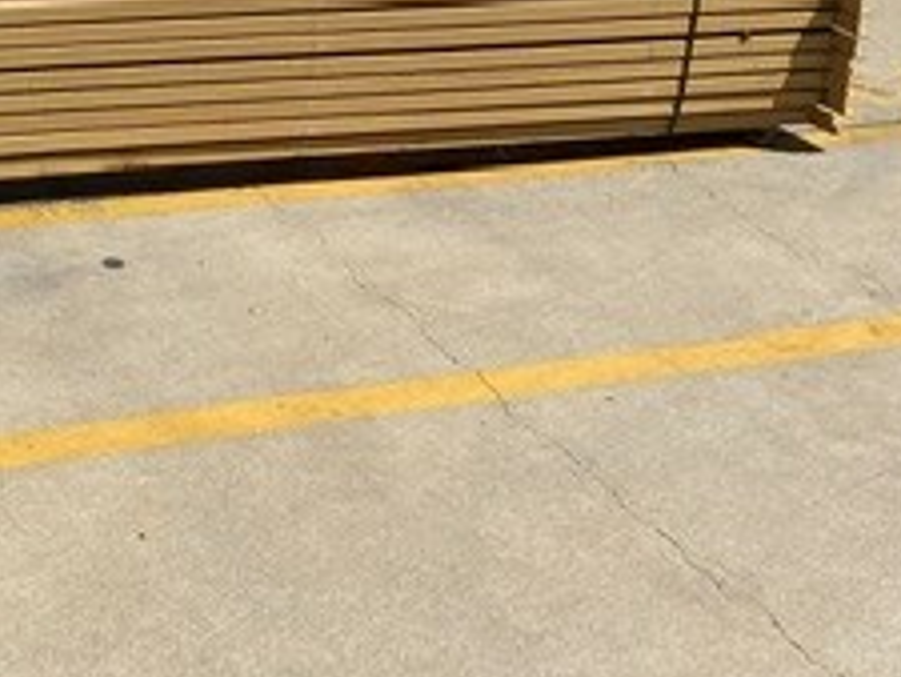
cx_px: -72
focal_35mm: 74
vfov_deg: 18.7
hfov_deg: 24.6
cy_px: -156
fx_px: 1927
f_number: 1.8
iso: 32
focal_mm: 4.25
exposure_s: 1/5025
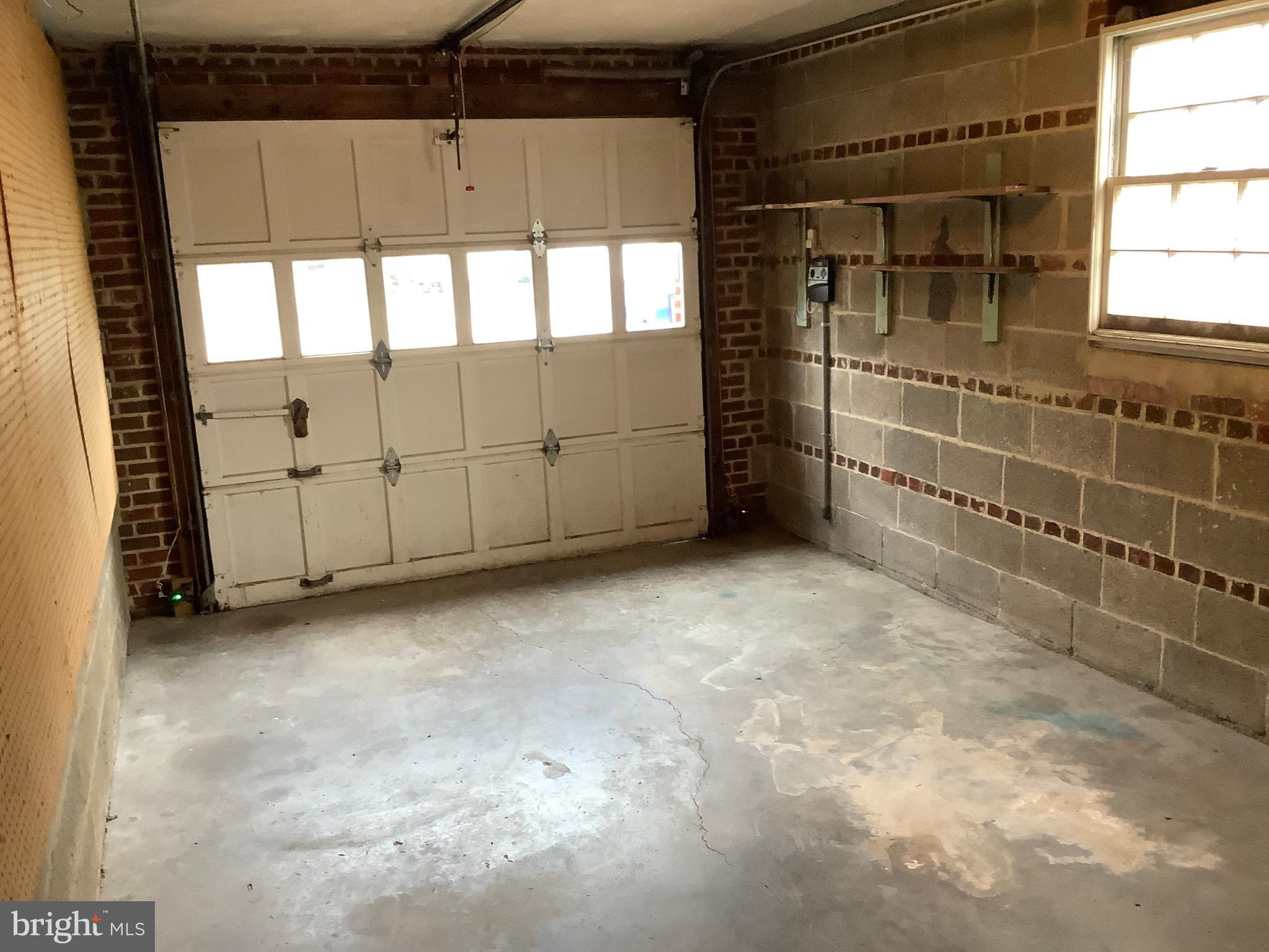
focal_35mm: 31
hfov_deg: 58.4
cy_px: 476
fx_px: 1136
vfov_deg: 45.4
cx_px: 634
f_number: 2.4
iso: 200
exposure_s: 1/60
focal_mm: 3.3
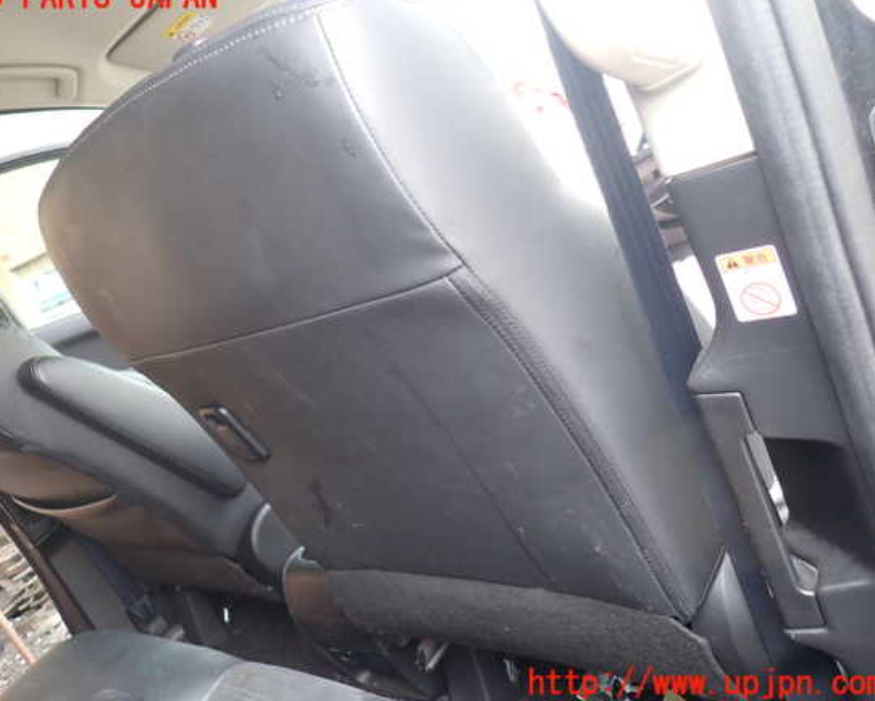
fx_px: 699
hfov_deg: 64.0
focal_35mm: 27
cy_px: 341
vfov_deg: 53.2
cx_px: 408
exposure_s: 1/60
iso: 200
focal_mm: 4.5
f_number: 2
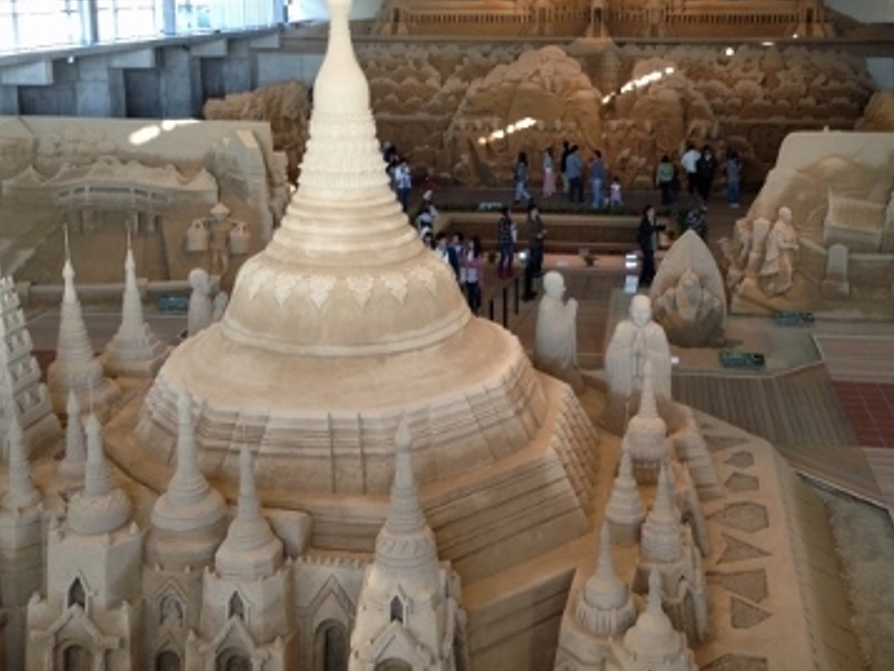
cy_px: 239
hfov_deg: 38.8
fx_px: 1266
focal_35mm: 49
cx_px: 521
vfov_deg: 29.5
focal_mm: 4.28
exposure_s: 1/30
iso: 50
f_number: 2.4
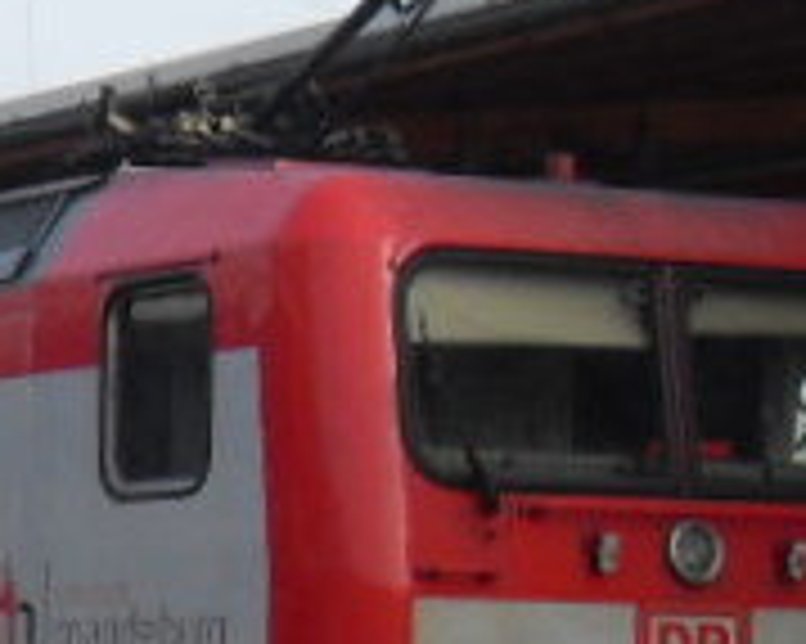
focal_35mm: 190
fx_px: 4530
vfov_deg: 8.1
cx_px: -801
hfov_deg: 9.5
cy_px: 617
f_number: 7
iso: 80
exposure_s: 1/60
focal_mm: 6.3
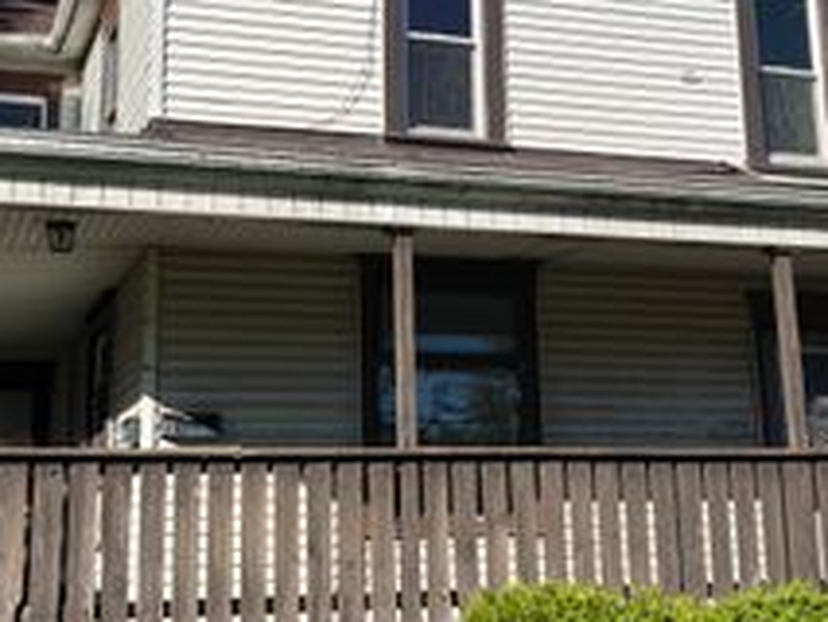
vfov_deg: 23.9
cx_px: 404
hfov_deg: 31.7
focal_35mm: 61
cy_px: 189
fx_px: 1460
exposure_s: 1/3311
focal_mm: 5.1
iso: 50
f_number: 1.6
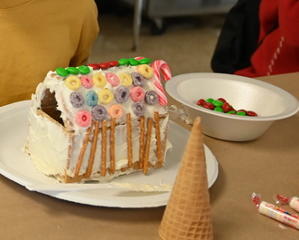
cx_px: -77
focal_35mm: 88
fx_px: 783
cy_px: -7
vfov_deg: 17.0
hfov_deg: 20.0
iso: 1000
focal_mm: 30.5
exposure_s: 1/125
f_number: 4
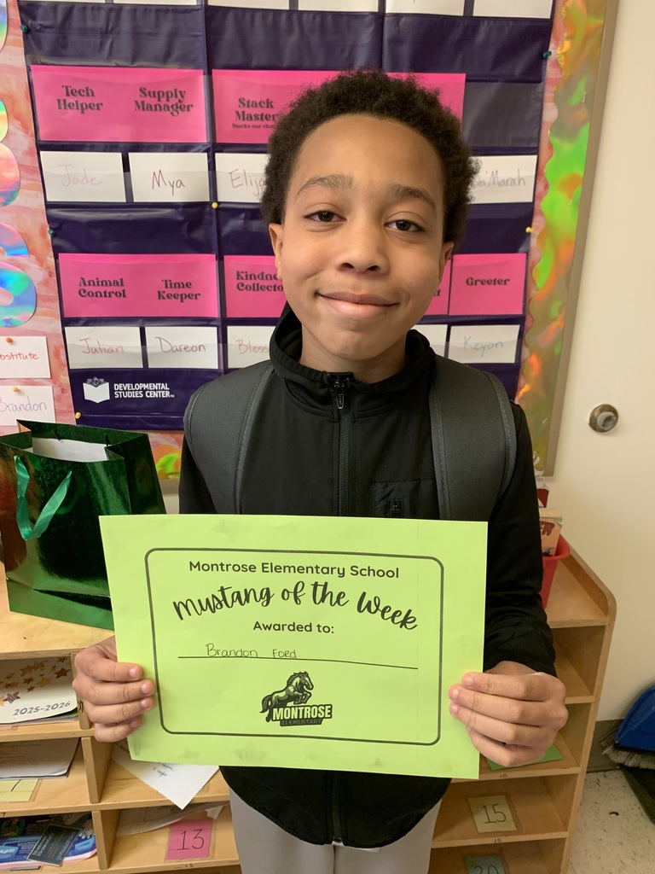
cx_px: 328
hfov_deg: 53.1
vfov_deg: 67.3
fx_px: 656
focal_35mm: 26
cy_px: 437
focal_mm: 4.25
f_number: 1.8
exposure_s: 1/60
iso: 200
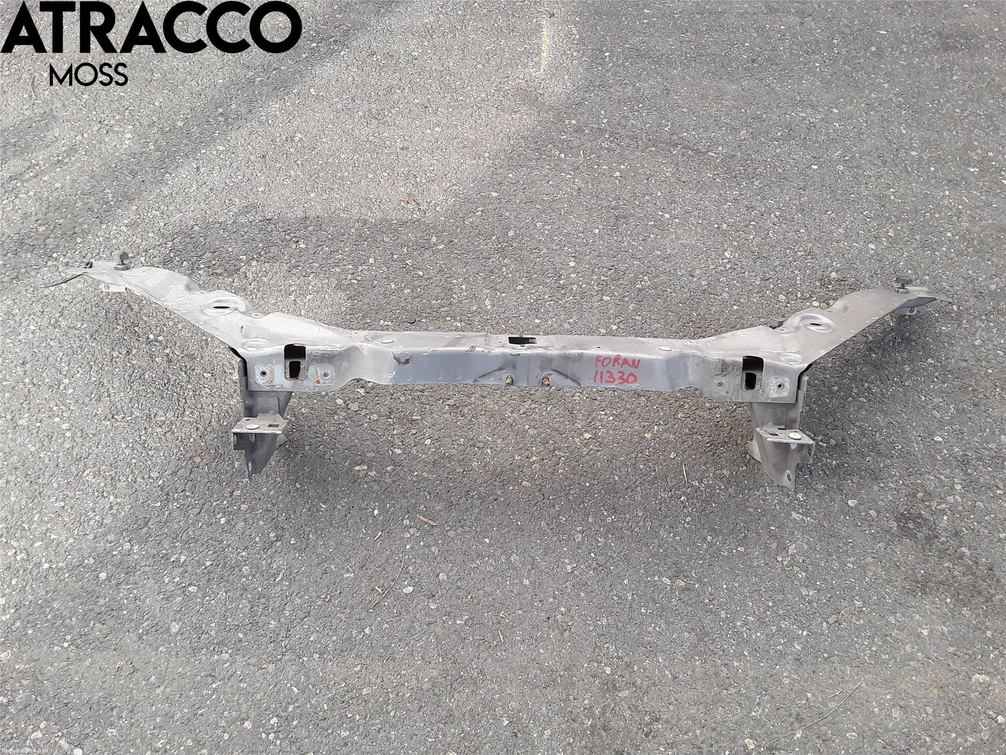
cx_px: 503
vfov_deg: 49.7
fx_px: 814
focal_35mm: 28
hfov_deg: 63.4
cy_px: 378
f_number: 1.9
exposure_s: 1/313
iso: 40
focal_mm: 2.91
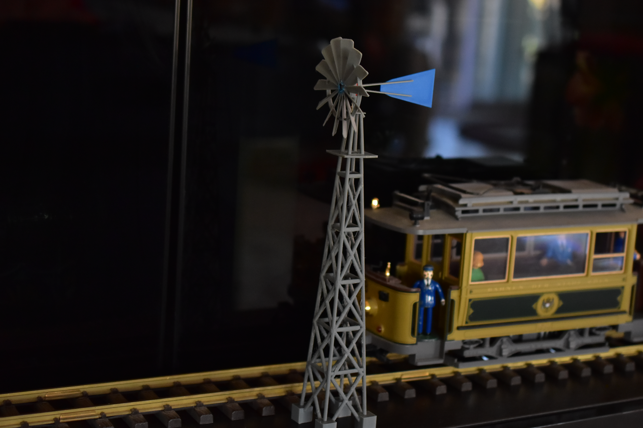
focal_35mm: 67
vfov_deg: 20.3
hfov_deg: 30.1
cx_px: 353
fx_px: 1197
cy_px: 237
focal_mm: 40
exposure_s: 1/60
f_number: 2.8
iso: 1600
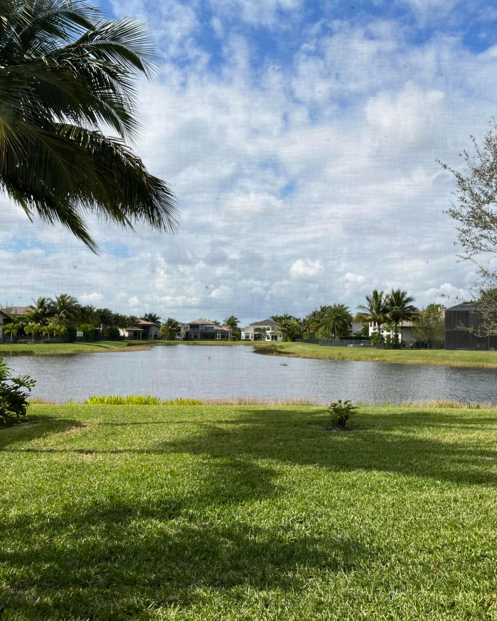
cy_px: 312
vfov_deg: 52.8
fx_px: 625
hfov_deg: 42.9
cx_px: 318
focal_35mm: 34
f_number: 1.5
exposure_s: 1/2632
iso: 50
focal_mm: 5.7
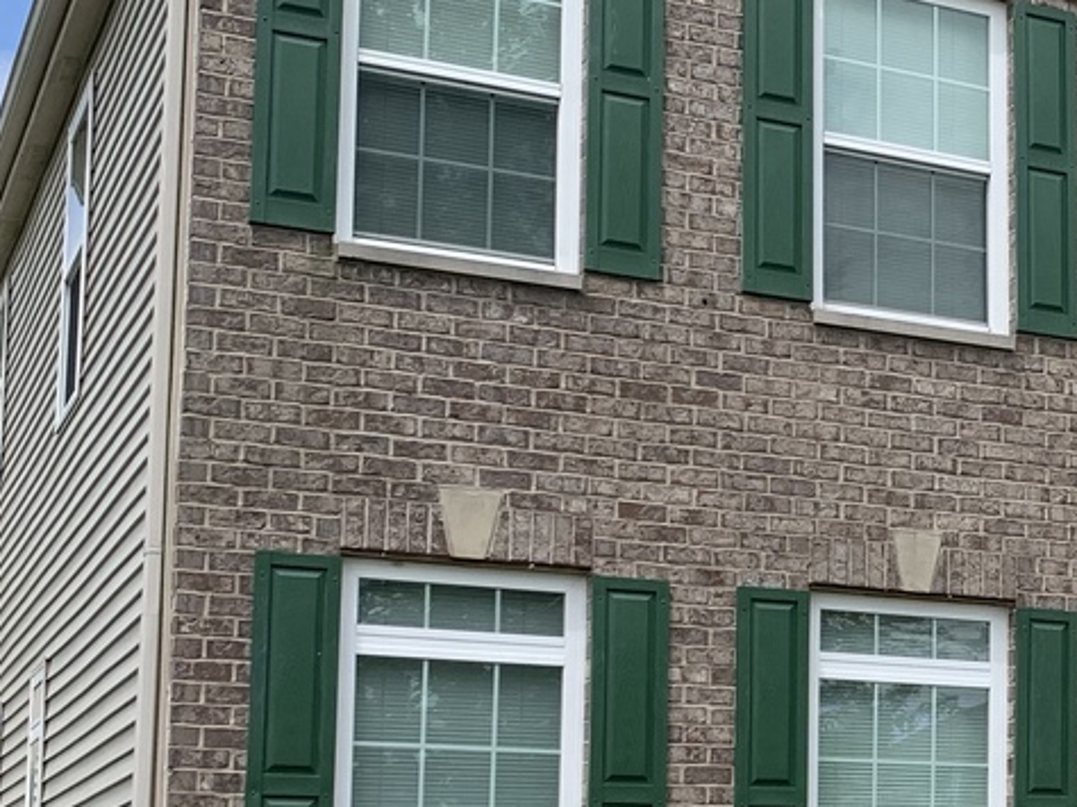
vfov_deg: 18.4
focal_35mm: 79
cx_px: 1288
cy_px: 714
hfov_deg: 22.8
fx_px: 2457
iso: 25
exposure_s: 1/1689
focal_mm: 4.25
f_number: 1.8
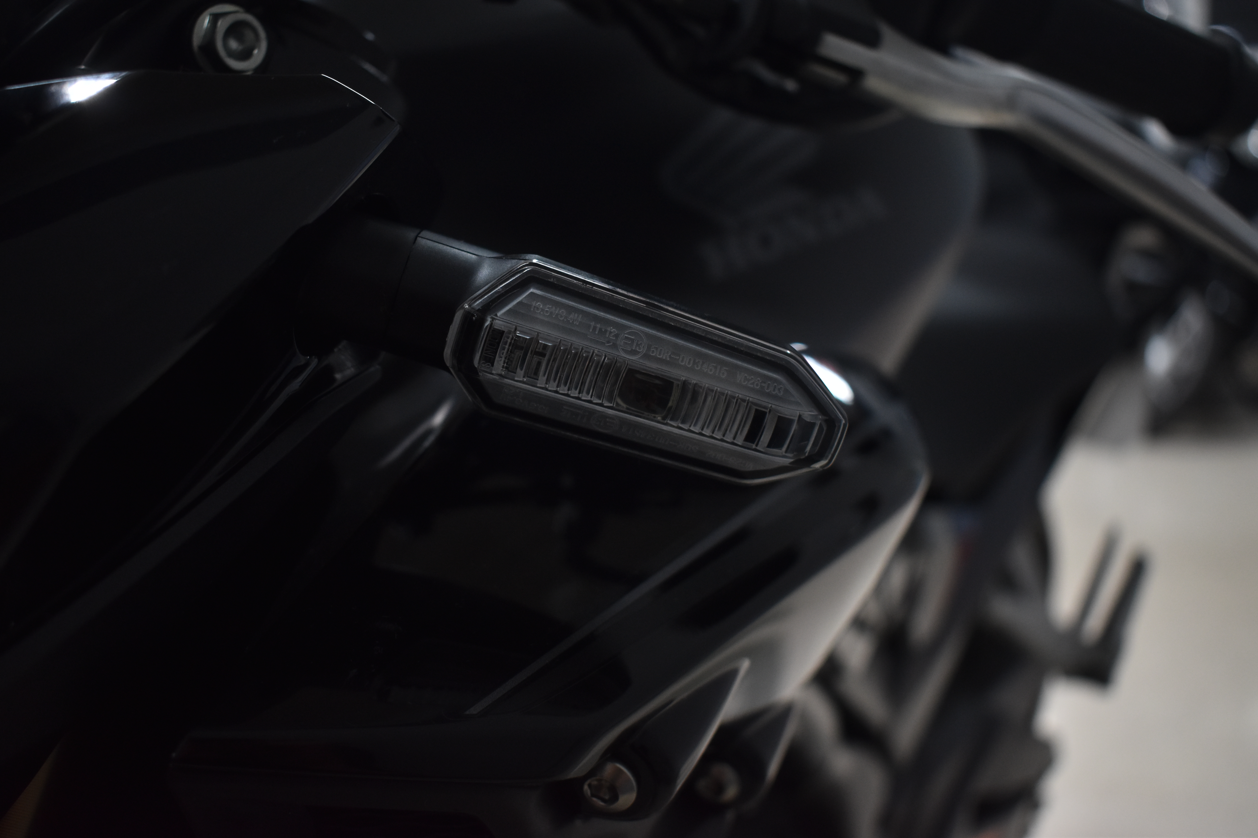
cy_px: 419
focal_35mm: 44
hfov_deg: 45.0
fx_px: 1520
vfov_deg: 30.8
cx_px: 629
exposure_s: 1/60
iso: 800
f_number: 4.2
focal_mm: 29
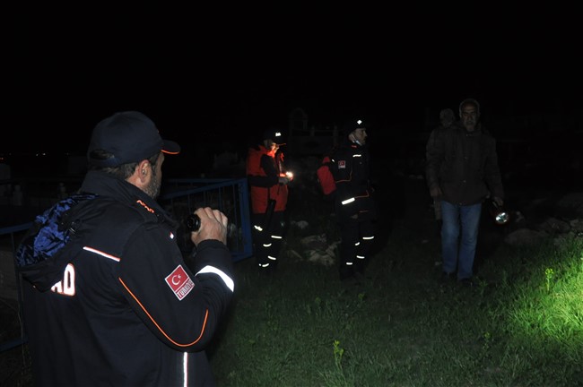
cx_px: 292
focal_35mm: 38
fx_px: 607
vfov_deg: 35.4
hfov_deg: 51.3
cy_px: 194
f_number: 4.5
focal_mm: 25
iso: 1000
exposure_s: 1/60
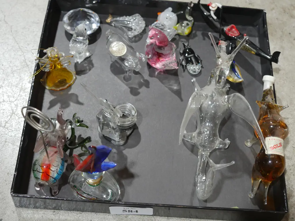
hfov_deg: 33.2
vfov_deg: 25.3
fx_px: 495
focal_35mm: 58
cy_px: 110
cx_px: 148
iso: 800
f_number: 5.4
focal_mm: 29
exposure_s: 1/60
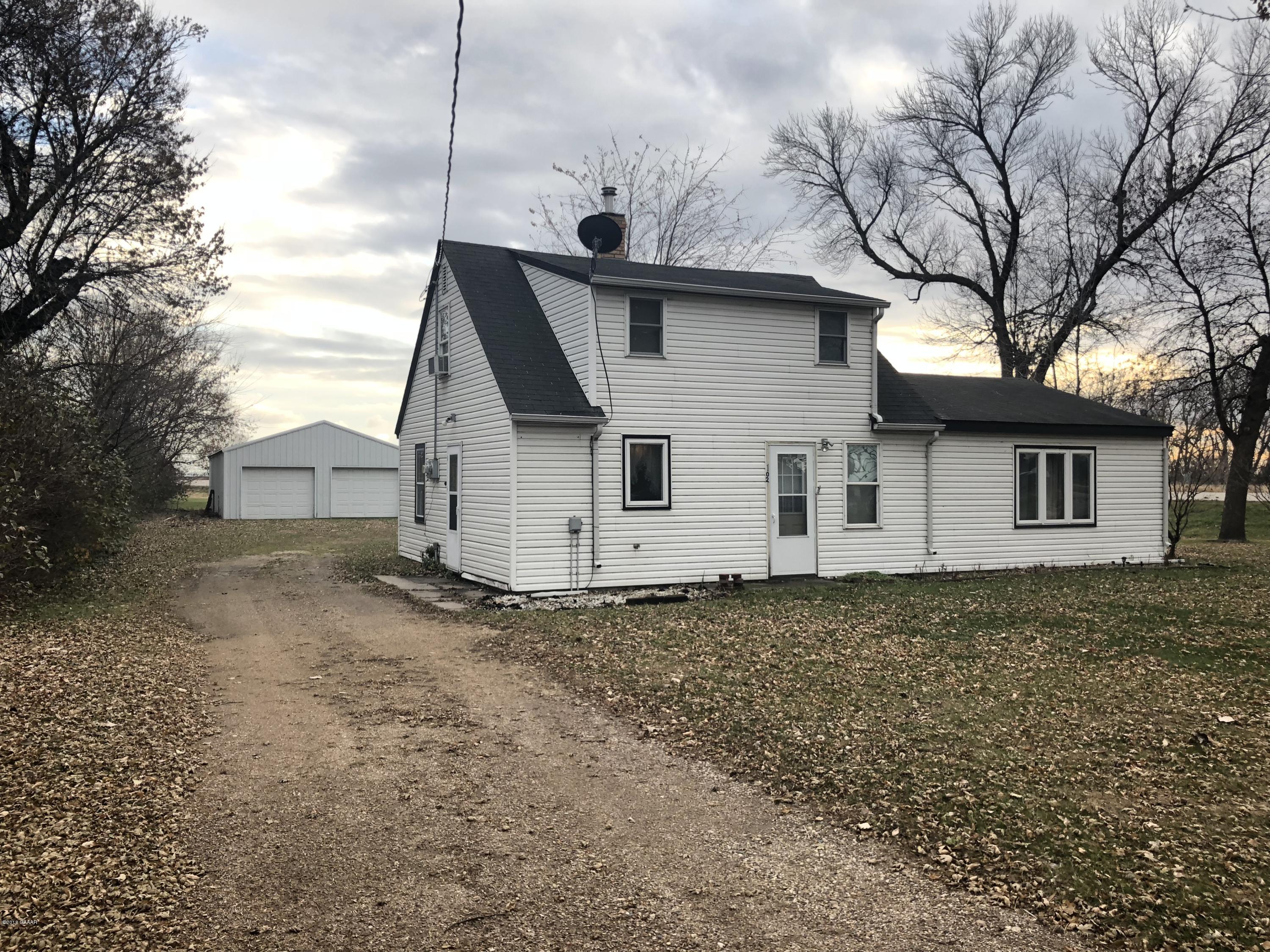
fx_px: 1027
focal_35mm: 28
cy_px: 476
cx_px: 635
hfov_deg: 63.4
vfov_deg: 49.7
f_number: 1.8
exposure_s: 1/120
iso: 25
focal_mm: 3.99
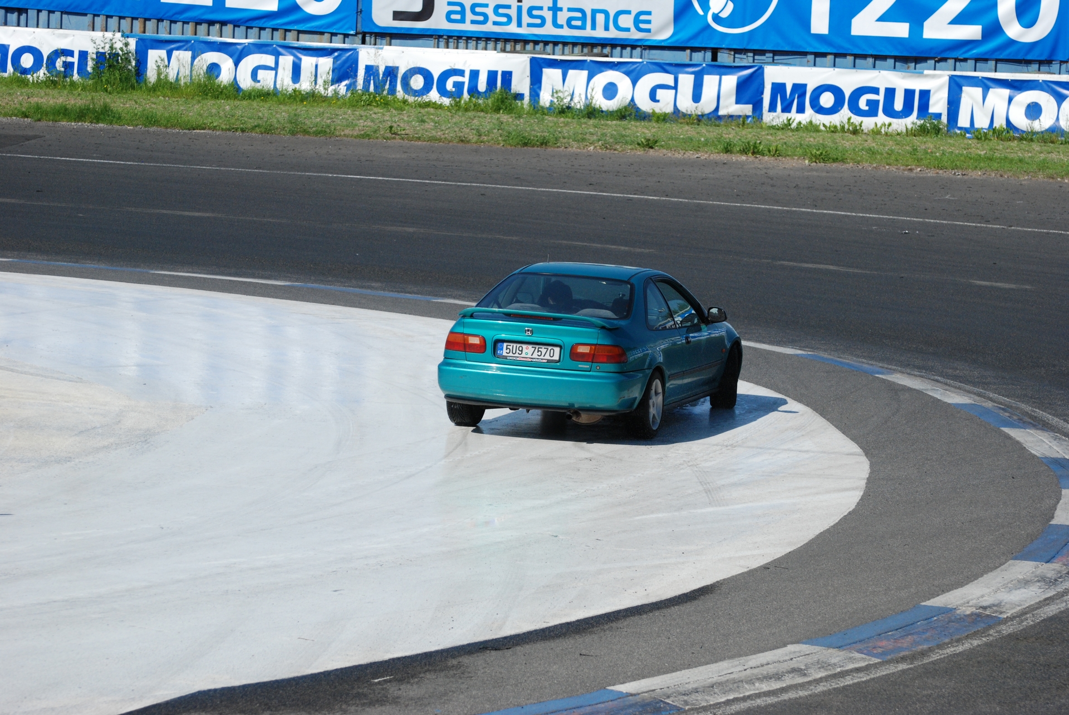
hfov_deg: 13.4
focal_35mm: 153
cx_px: 534
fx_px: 4548
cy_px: 358
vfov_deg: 9.0
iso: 400
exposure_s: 1/4000
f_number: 4.8
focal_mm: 102
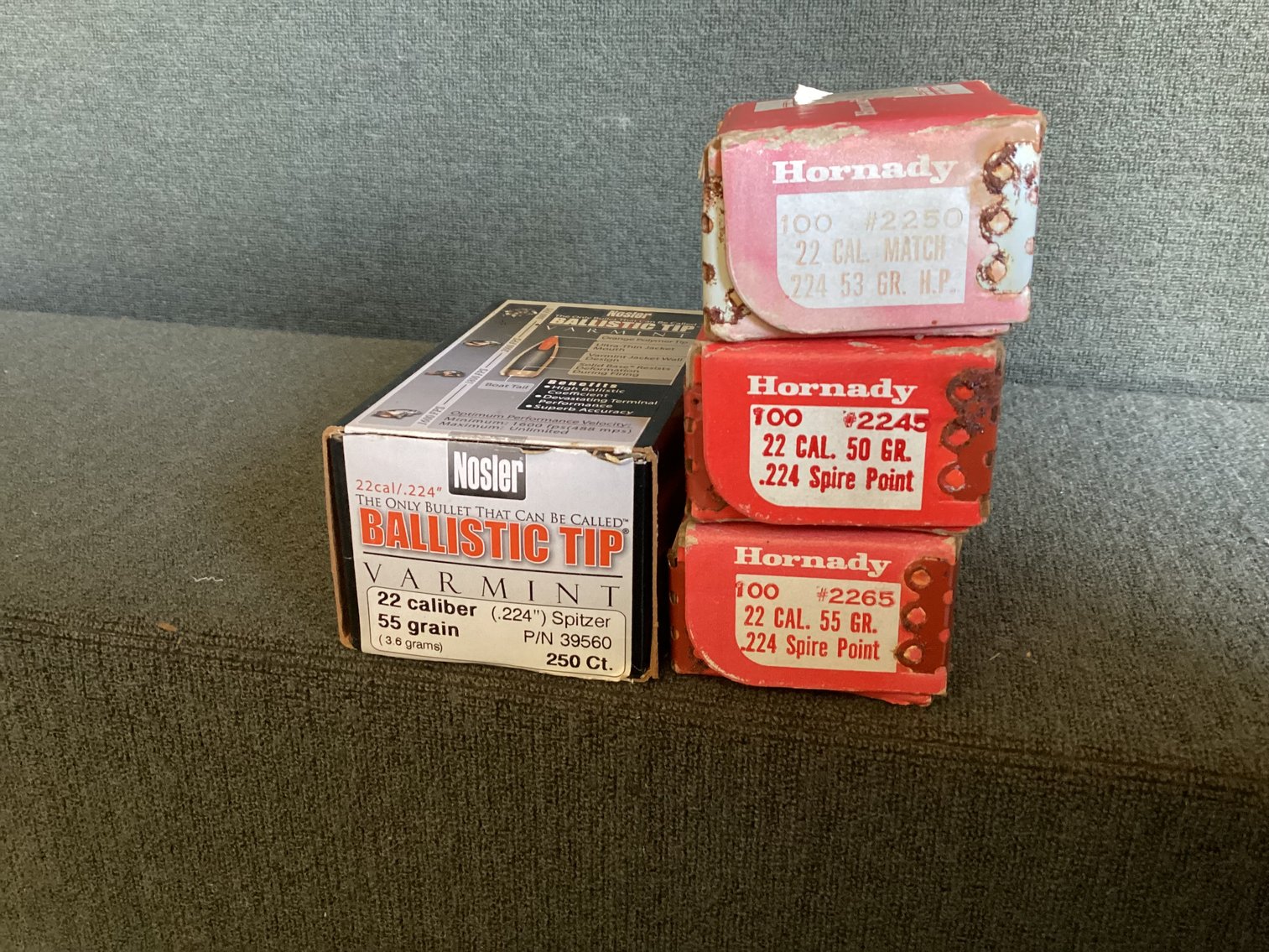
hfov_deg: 58.3
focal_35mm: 31
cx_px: 634
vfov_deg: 45.4
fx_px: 1137
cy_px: 476
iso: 320
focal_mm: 3.3
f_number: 2.4
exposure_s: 1/50
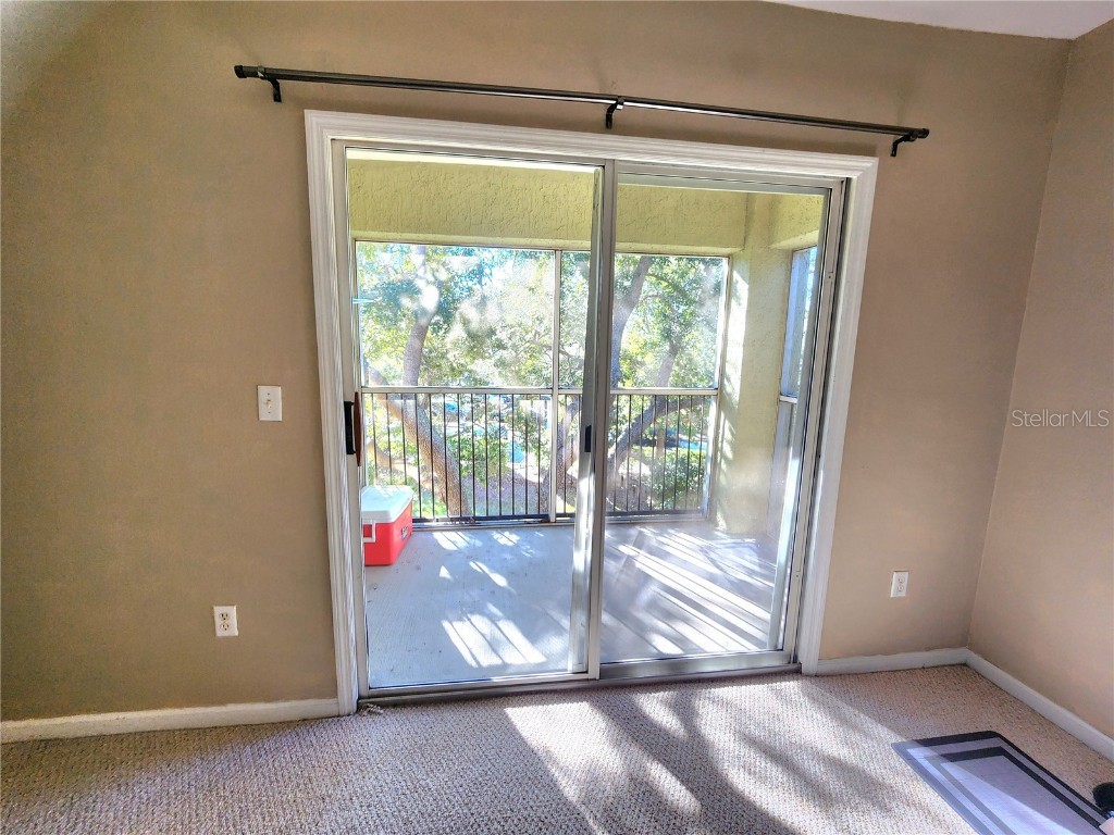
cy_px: 418
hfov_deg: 106.2
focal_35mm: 13
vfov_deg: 89.9
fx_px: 418
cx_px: 557
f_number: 2.2
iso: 125
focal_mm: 2.2
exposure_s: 1/60.2
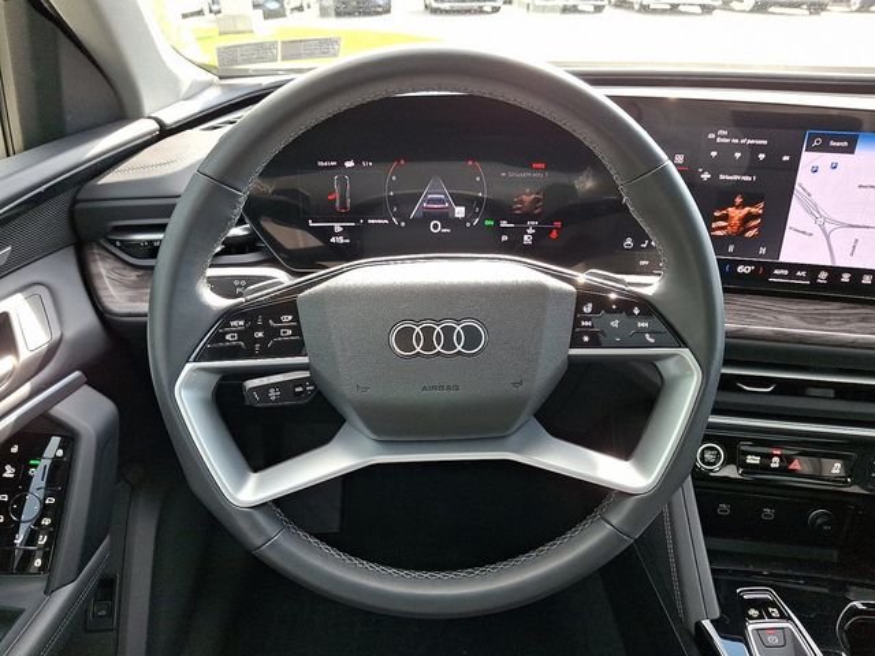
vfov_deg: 54.9
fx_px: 632
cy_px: 328
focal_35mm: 25
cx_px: 438
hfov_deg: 69.4
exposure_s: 1/120
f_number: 1.8
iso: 40
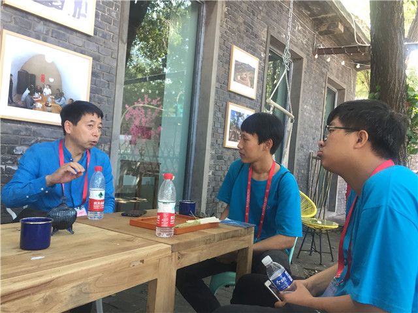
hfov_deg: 61.7
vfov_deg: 48.2
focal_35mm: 29
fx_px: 350
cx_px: 209
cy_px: 156
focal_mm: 4.15
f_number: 2.2
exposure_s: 1/33
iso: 40
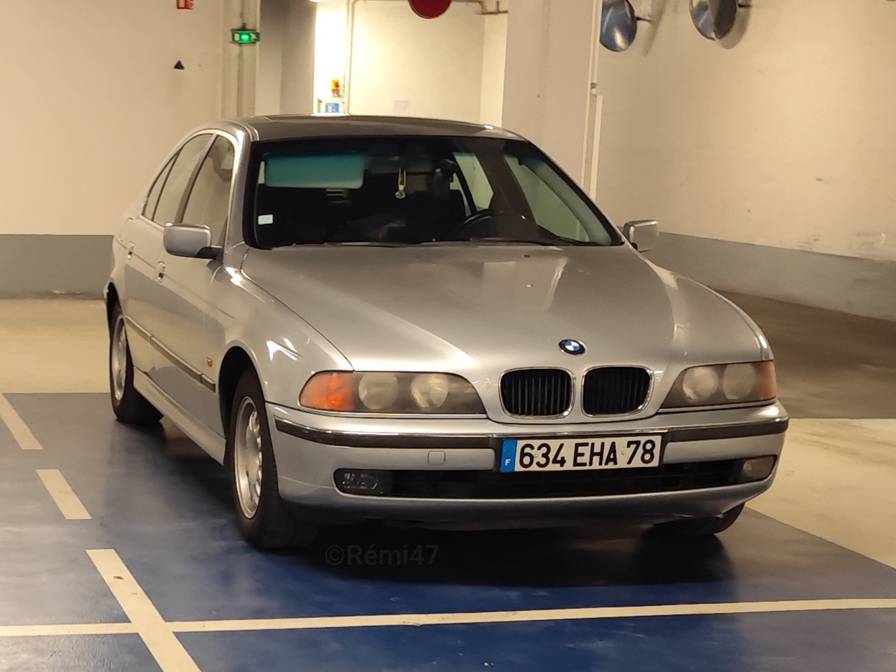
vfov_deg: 58.9
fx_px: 595
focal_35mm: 23
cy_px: 336
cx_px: 448
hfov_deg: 73.9
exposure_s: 1/50
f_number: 1.65
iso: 1250
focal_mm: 6.19
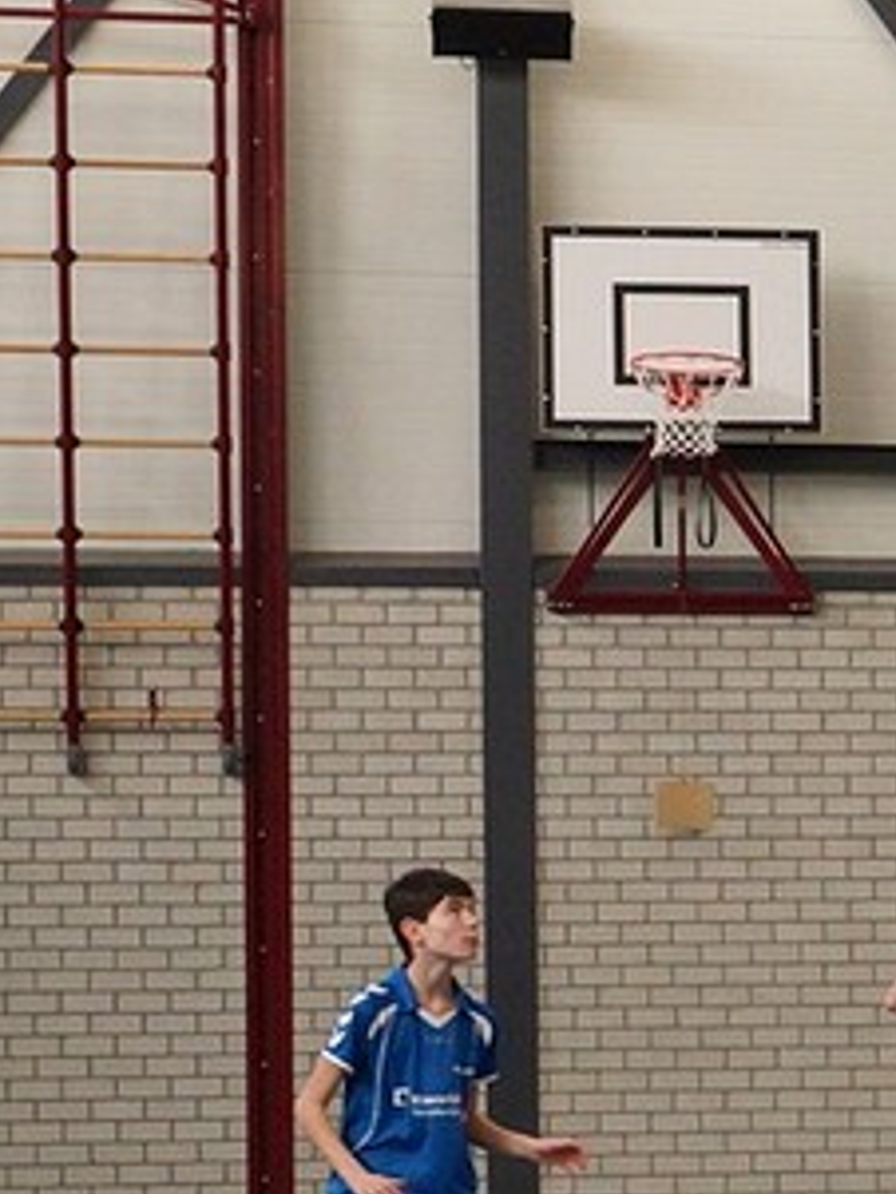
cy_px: 932
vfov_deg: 19.8
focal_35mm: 98
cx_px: 1955
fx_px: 3380
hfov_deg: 12.7
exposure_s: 1/250
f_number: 4
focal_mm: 20
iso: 800
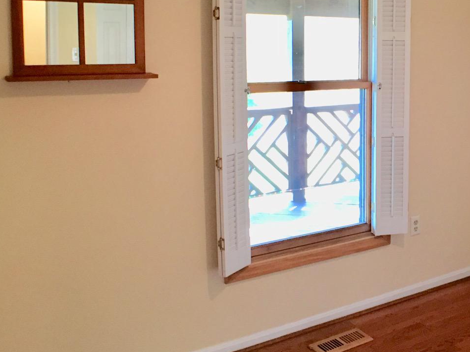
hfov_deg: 30.2
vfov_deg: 23.5
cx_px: 397
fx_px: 842
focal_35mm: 62
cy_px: 102
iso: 64
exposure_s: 1/15
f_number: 2.2
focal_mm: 4.15
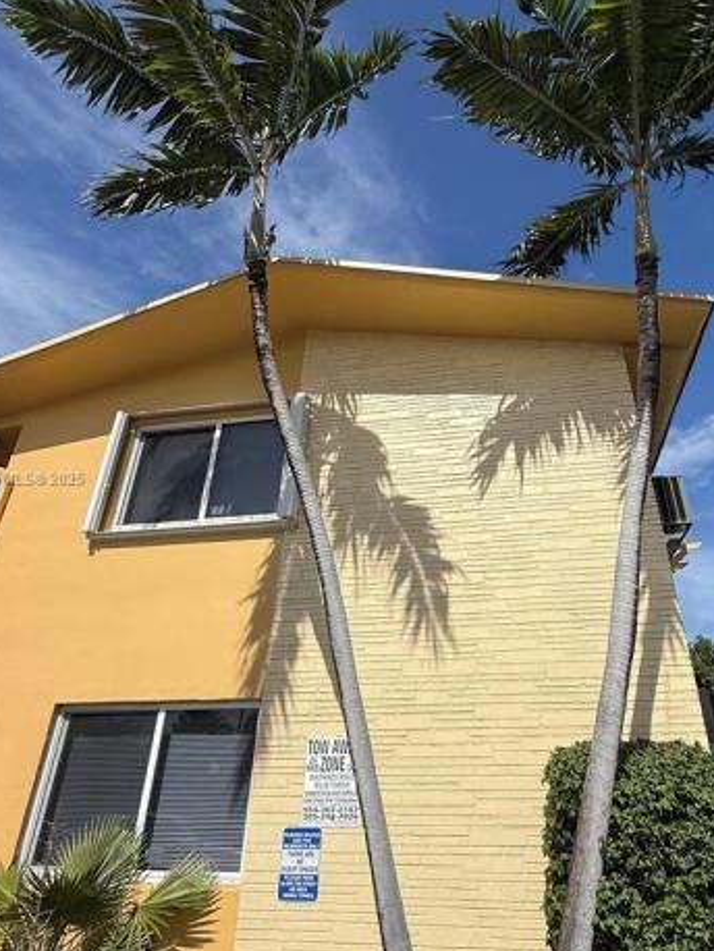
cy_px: 480
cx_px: 415
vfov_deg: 76.4
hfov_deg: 60.8
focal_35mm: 22
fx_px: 604
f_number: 2.2
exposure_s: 1/6173
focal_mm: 2.22
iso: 50
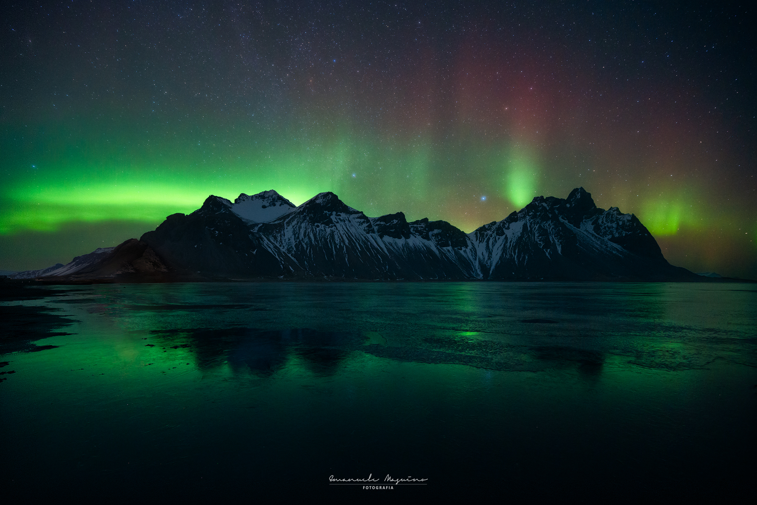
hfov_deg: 104.3
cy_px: 252
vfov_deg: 81.2
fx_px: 294
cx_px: 378
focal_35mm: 14
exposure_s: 30
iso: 4000
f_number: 4
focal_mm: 14
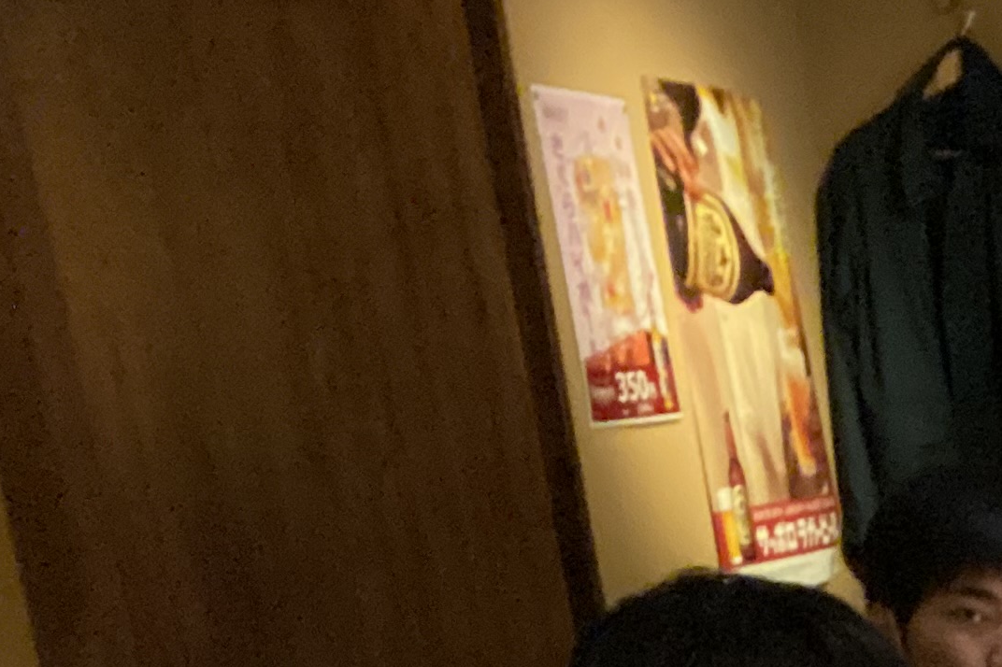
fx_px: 2504
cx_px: 1761
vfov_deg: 13.7
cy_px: 1157
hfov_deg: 18.3
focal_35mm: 90
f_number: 2.2
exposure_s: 1/25
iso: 500
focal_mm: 2.71
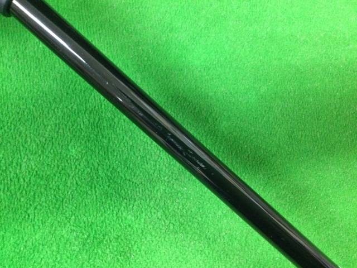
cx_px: 178
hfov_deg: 58.4
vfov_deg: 45.4
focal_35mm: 31
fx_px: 320
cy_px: 134
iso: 200
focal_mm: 3.3
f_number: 2.4
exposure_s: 1/17
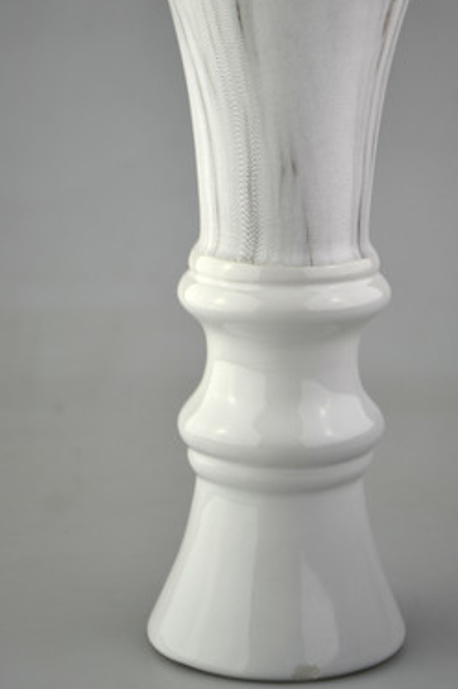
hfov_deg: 12.3
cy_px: 275
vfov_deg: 18.5
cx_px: 302
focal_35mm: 111
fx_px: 2116
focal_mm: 55
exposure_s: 1/125
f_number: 5.6
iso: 100
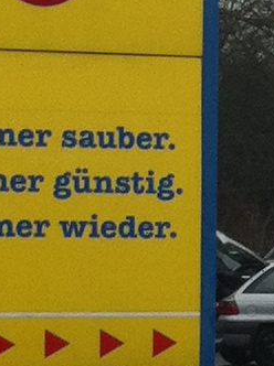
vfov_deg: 7.2
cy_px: 383
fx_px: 2889
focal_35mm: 273
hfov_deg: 5.3
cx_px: 563
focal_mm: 3.85
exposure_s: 1/387
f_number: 2.8
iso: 80
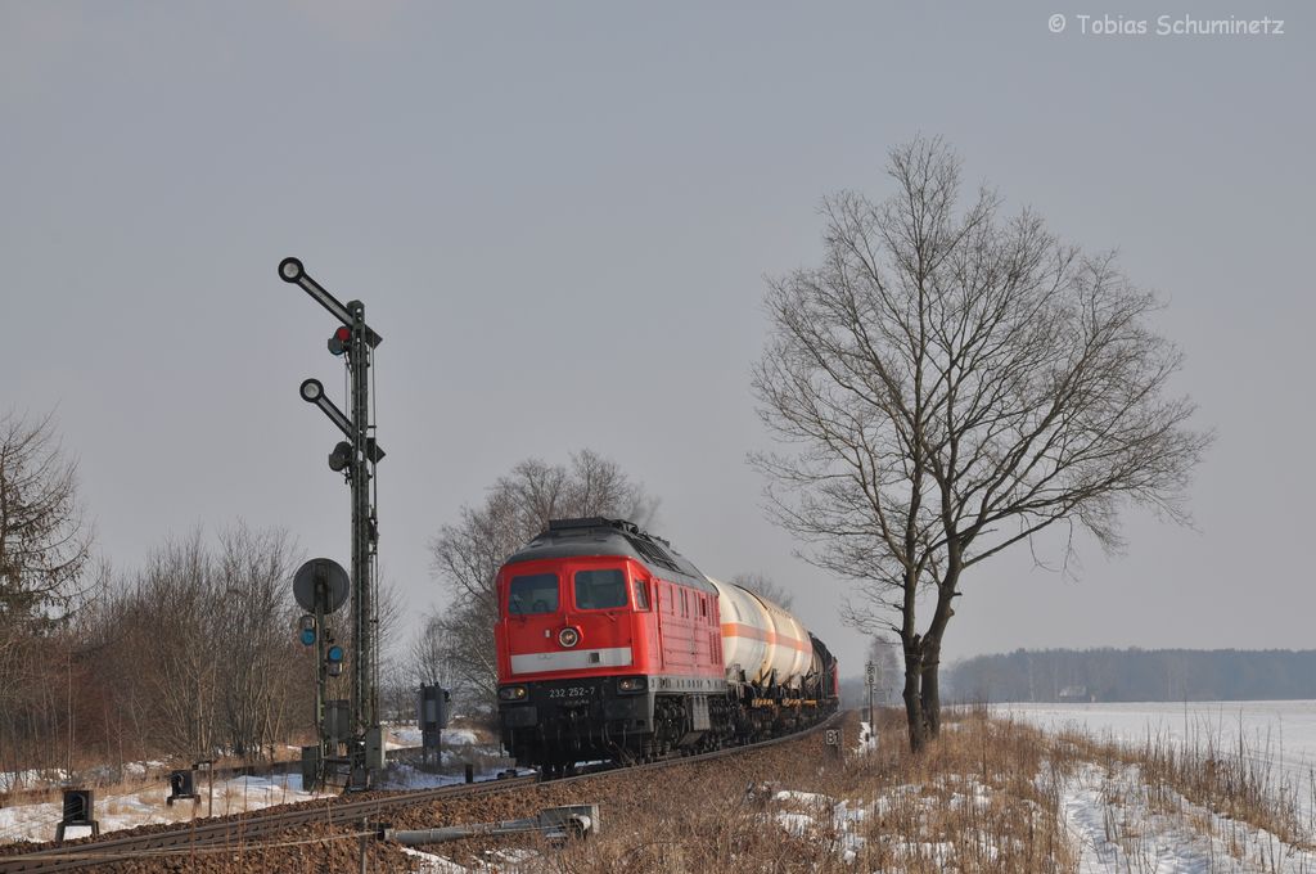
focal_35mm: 120
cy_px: 437
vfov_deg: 11.4
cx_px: 658
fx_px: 4381
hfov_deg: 17.1
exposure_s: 1/500
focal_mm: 80
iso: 200
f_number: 11
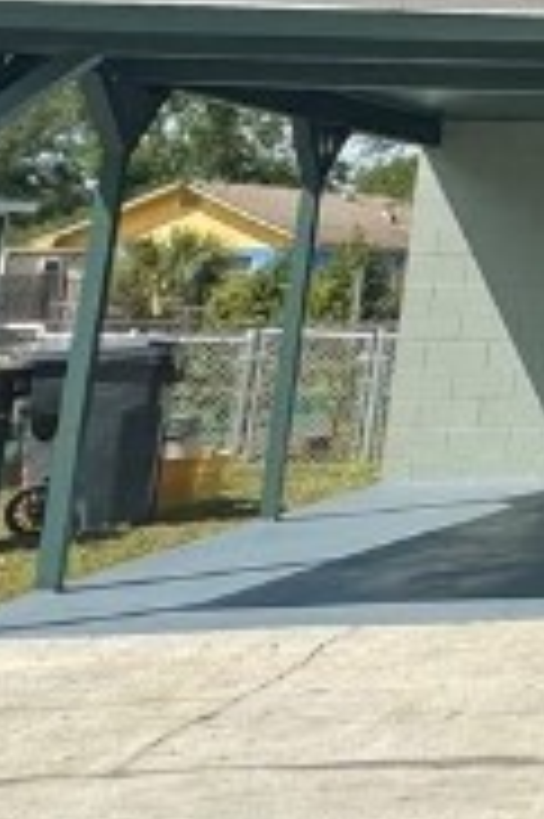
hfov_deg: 11.7
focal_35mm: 82
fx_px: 1862
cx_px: 1488
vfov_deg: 23.2
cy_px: -90
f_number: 2.2
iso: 50
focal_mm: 2.22
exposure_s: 1/1672
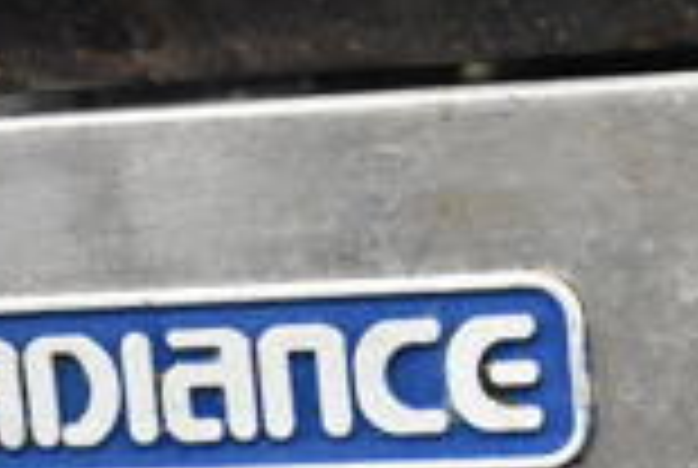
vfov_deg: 8.1
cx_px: 802
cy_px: 824
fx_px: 3205
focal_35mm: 165
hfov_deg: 12.2
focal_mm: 28
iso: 3200
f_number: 4.2
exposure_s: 1/50
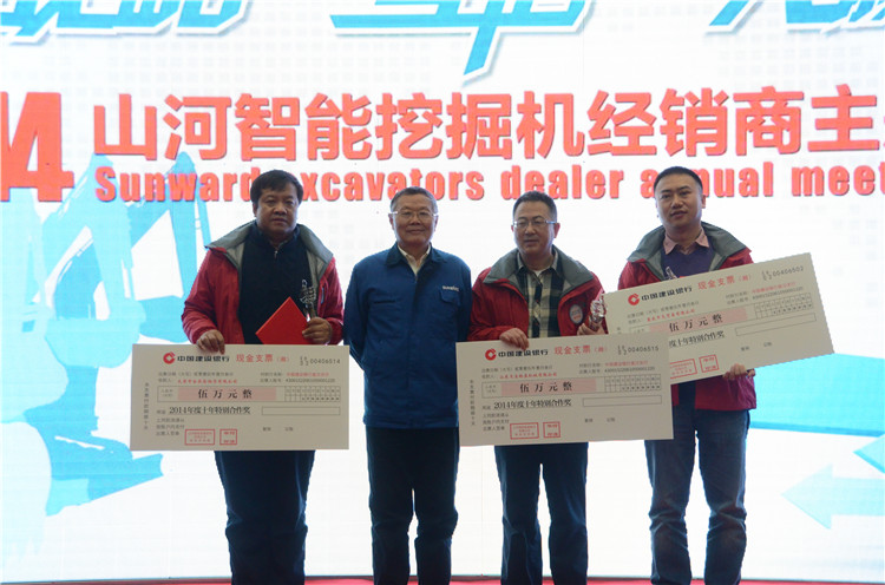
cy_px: 292
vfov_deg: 19.6
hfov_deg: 29.3
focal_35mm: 69
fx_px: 1692
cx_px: 442
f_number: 5.6
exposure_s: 1/125
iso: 2000
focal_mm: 46
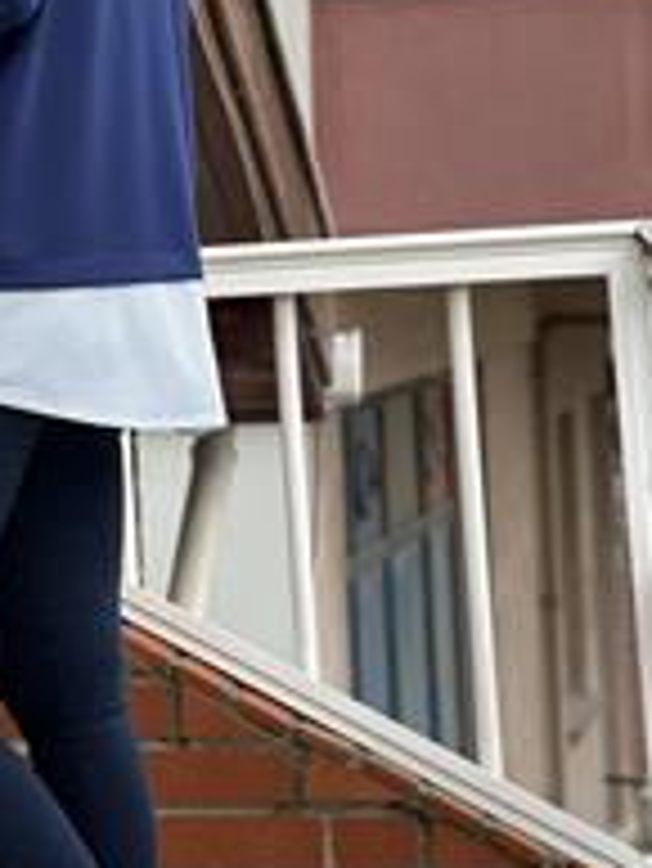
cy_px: 220
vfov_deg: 15.6
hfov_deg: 11.7
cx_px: 13
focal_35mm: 126
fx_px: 3161
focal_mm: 6.86
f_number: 1.78
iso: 80
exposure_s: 1/463
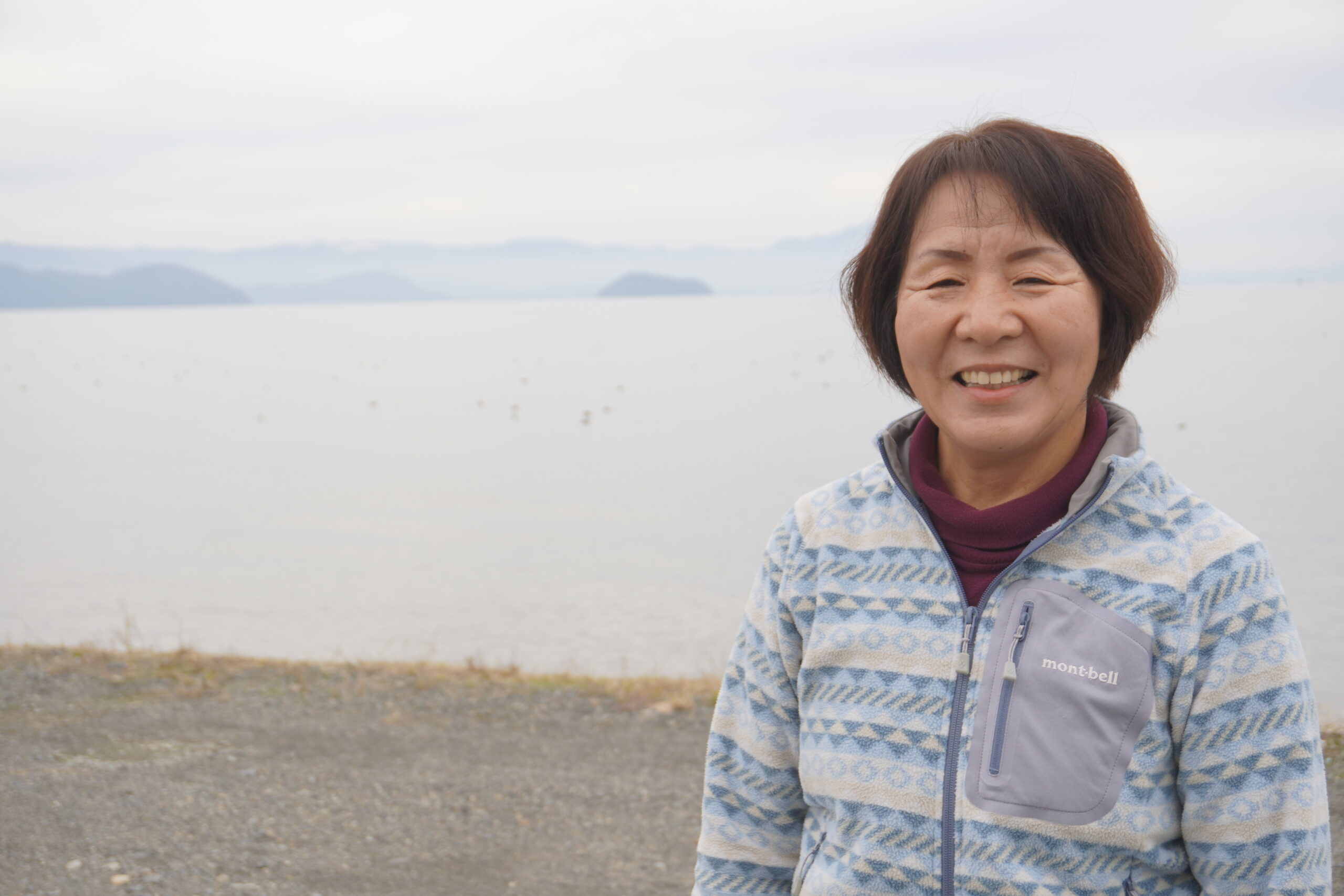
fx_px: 1792
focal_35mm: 48
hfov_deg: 41.1
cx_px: 672
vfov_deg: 28.1
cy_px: 448
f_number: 5.6
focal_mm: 32
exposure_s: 1/160
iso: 100
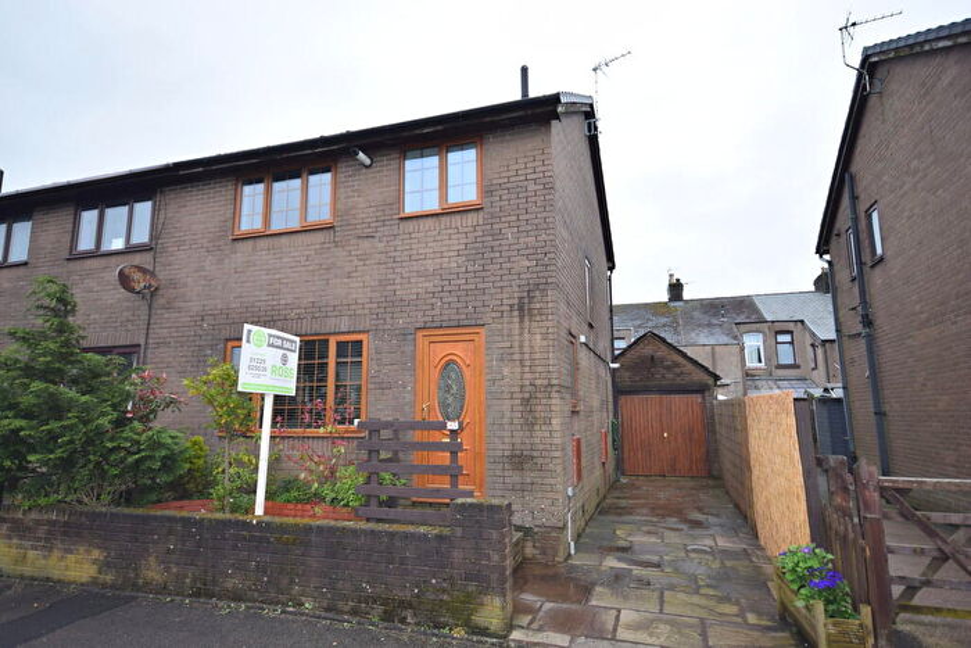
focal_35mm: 20
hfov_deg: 85.4
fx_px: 526
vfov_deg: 63.2
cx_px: 486
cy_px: 324
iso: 180
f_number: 5.6
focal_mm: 13
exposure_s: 1/125
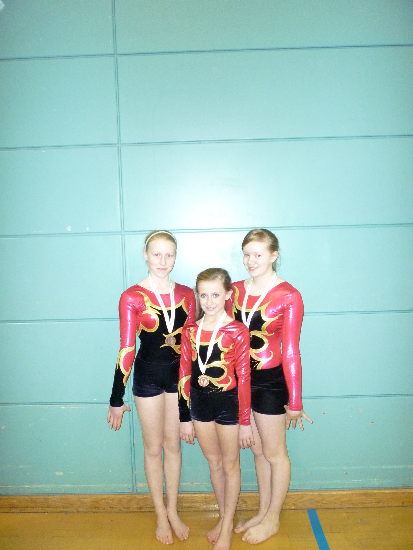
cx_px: 206
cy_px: 275
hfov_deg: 48.2
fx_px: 461
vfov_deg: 61.7
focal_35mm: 29
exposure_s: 1/30
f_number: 3.3
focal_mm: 5.2
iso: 500
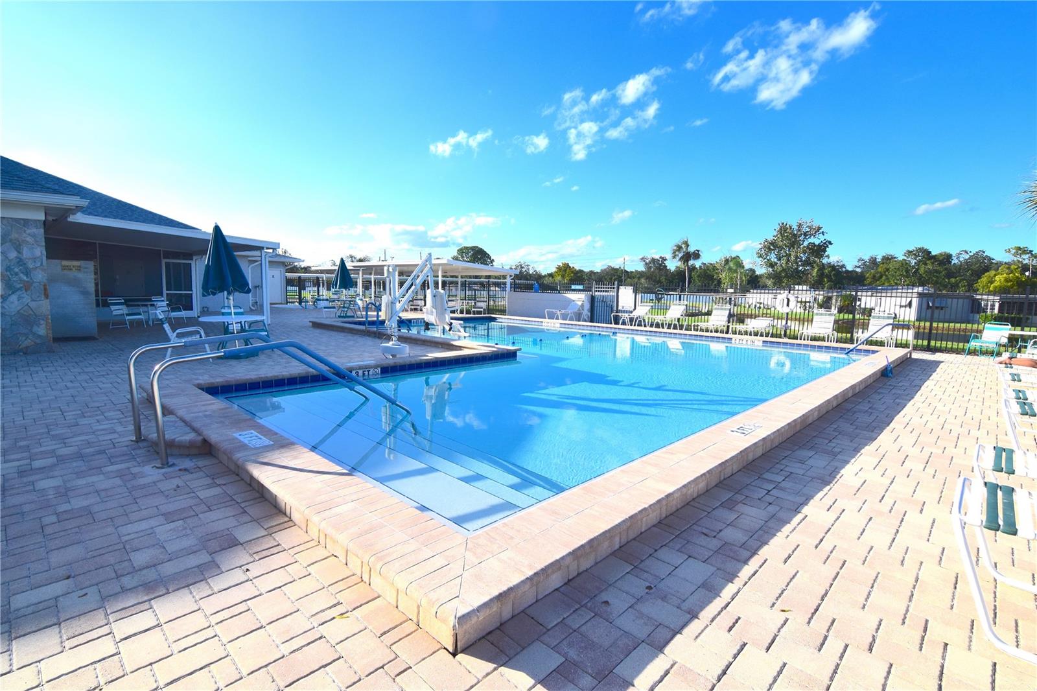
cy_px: 346
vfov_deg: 72.0
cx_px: 518
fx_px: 475
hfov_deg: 95.0
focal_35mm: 16
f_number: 11
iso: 400
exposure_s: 1/500
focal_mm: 11
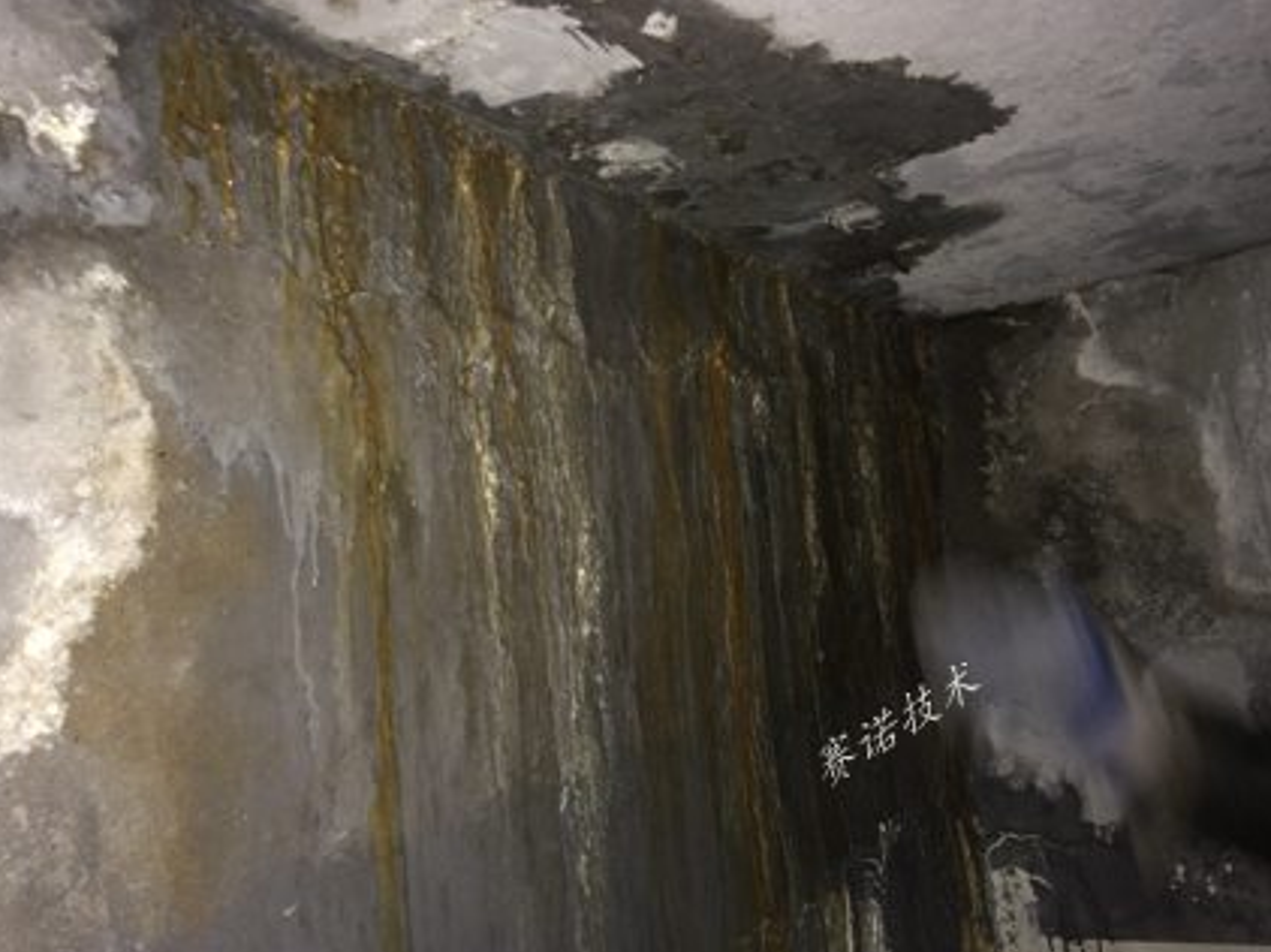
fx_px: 1211
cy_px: 482
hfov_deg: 55.4
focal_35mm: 33
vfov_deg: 42.9
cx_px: 608
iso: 100
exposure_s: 1/16
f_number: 2.2
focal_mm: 4.15
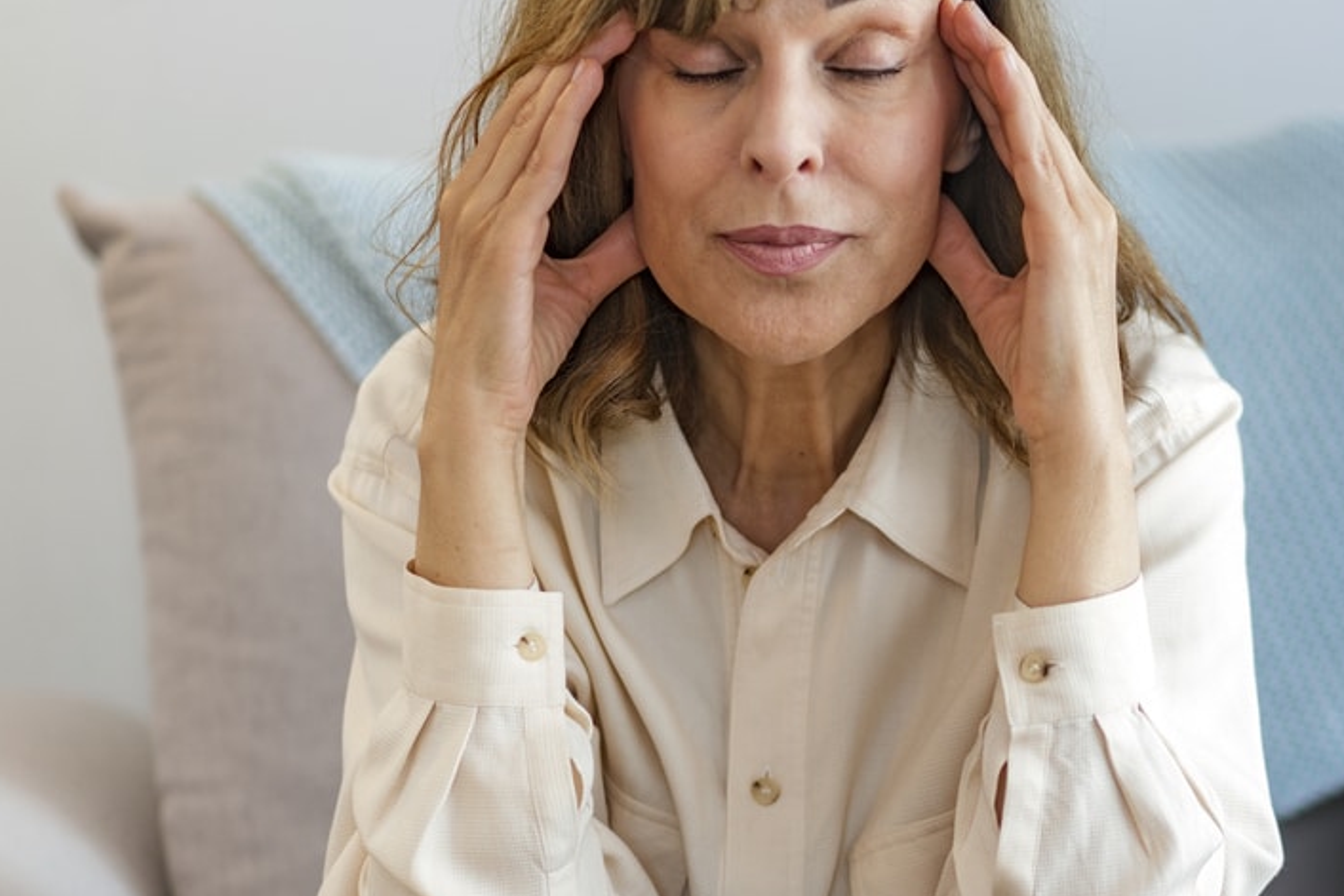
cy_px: 459
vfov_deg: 9.1
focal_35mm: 151
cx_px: 1157
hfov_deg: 13.5
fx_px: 5638
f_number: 2
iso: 80
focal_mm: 85
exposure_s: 1/125
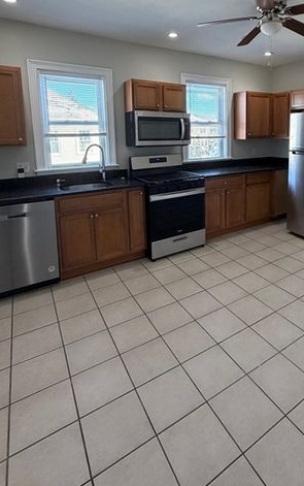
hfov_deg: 55.9
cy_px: 168
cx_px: 207
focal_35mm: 21
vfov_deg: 79.9
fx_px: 278
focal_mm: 2.22
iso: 320
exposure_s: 1/120
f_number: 2.2
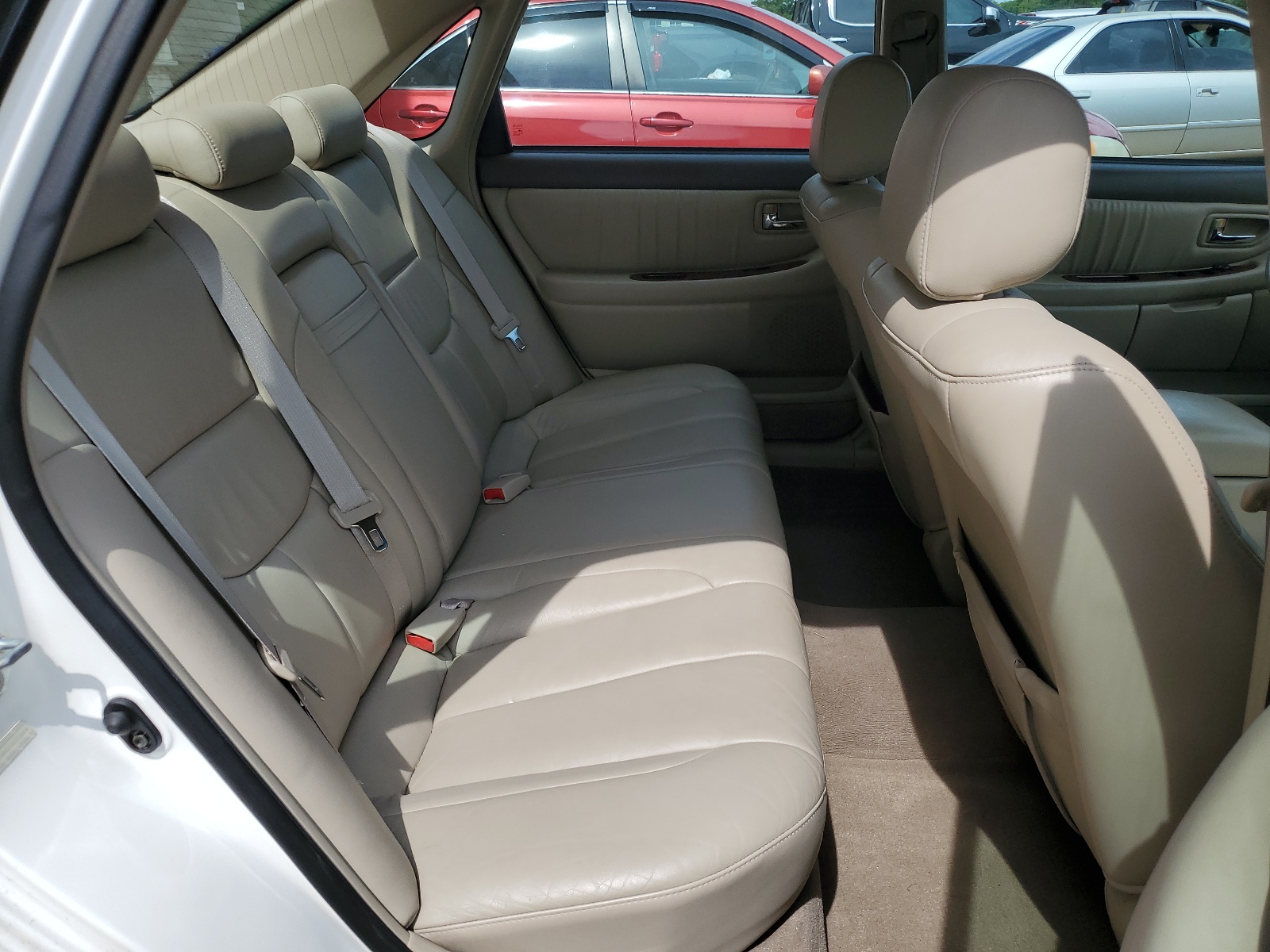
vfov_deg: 53.1
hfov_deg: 67.3
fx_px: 954
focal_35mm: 26
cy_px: 476
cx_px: 635
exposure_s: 1/2500
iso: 50
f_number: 1.5
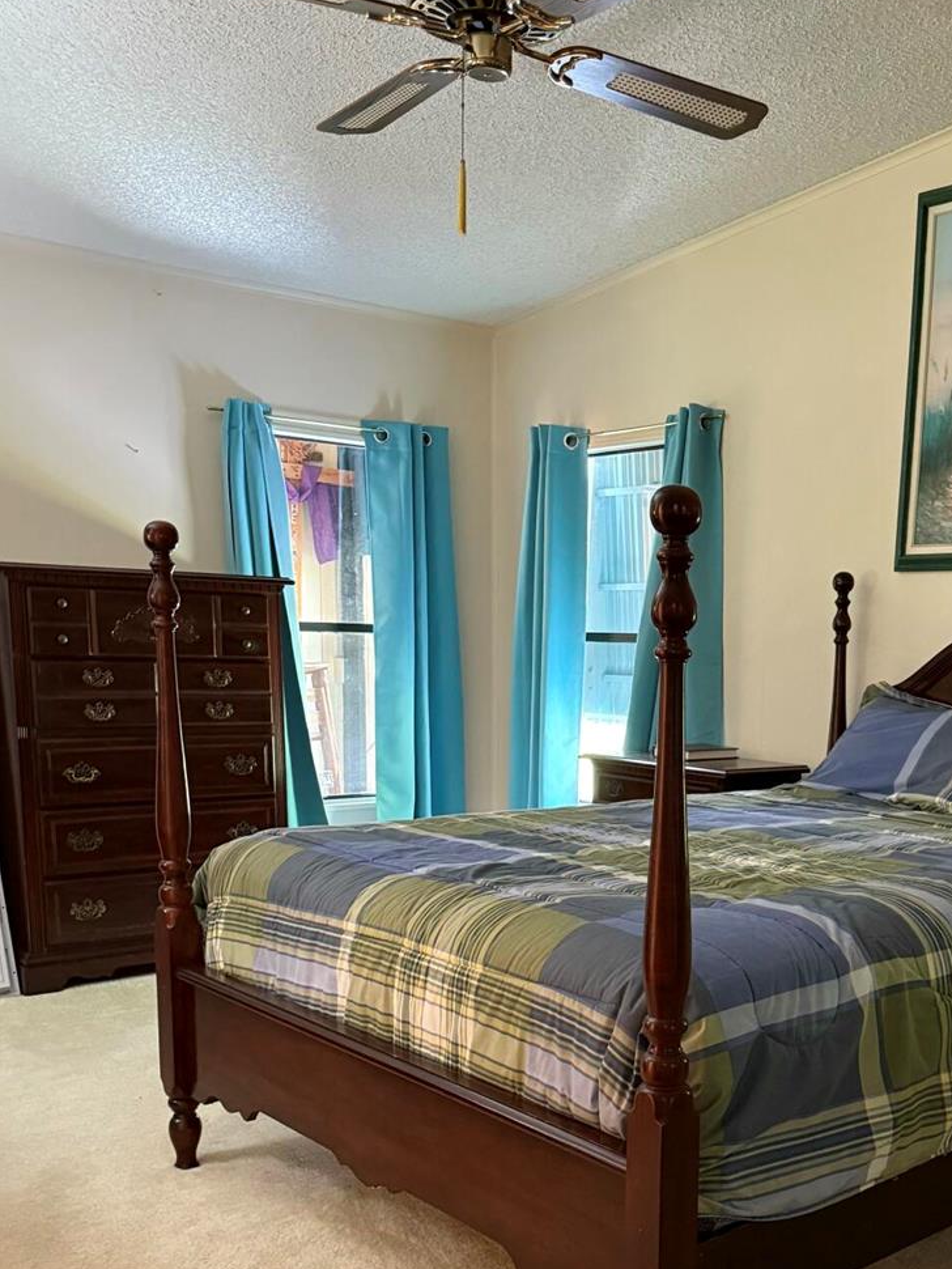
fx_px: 1393
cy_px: 886
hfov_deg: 36.9
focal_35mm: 38
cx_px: 710
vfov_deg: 47.8
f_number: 1.78
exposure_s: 1/40
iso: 800
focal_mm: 6.76
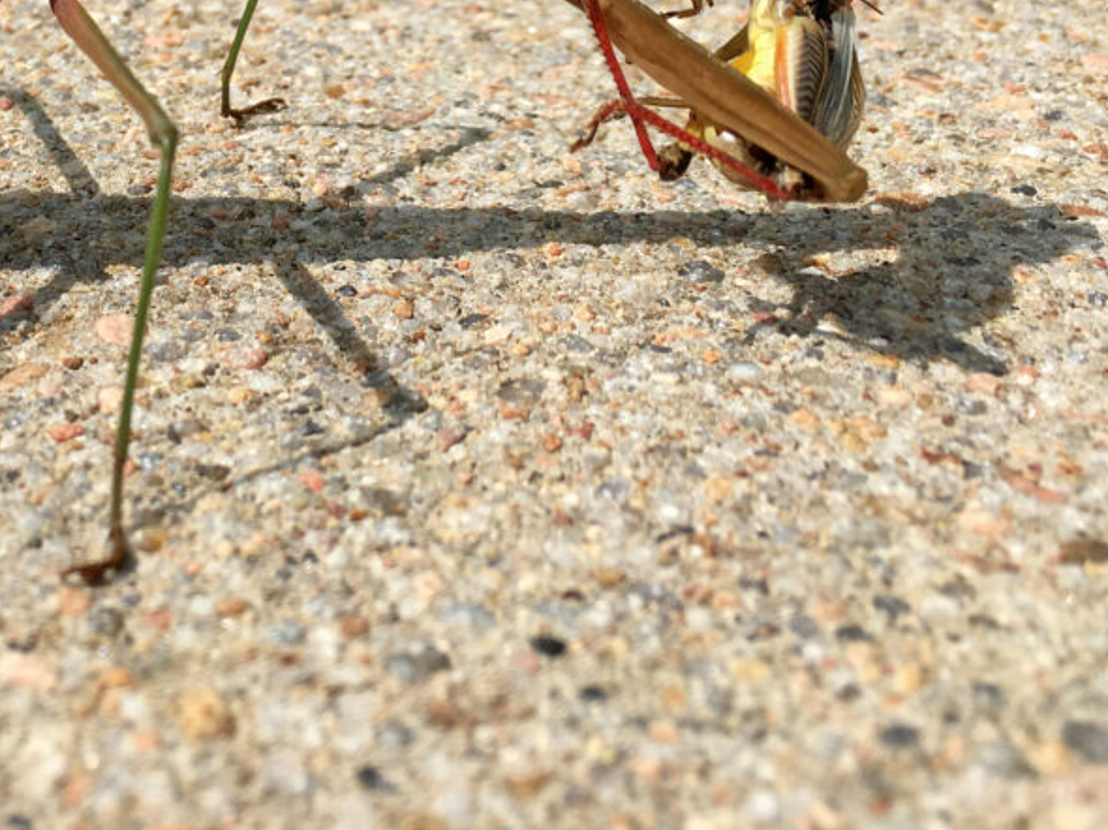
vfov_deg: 23.7
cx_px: 190
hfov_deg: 31.7
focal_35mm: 59
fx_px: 1888
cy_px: -9
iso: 25
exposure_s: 1/2024
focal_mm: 4.15
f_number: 2.2
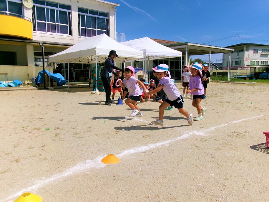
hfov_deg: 63.4
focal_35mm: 28
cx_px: 134
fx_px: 218
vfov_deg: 49.7
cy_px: 101
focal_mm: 5.1
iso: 100
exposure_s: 1/300
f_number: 10.8
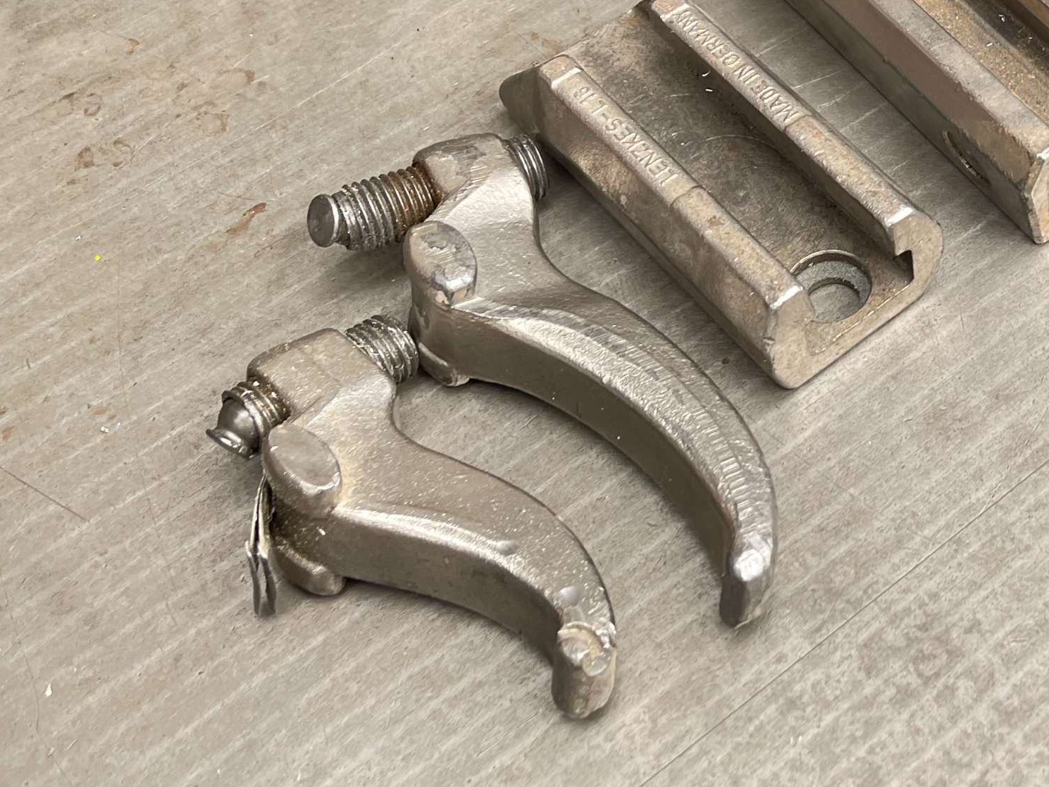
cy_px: 128
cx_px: 1112
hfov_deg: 30.7
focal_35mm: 57
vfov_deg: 25.1
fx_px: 1727
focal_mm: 5.1
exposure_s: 1/121
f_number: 1.6
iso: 50
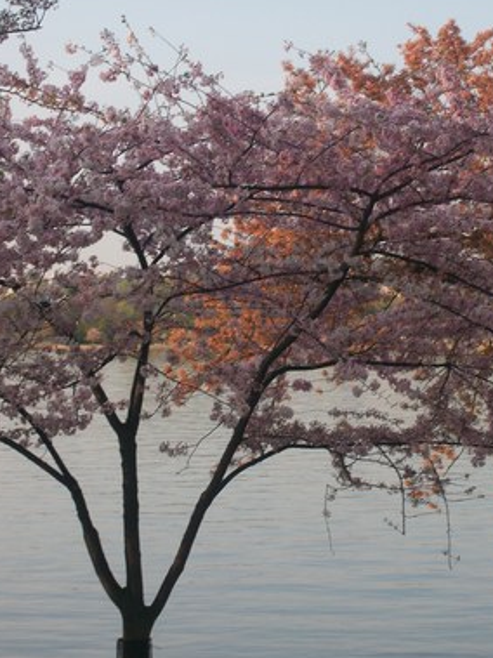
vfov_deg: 14.8
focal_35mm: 133
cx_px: 300
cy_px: 259
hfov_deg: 11.1
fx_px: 2527
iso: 80
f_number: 5.7
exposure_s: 1/125
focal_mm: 18.8
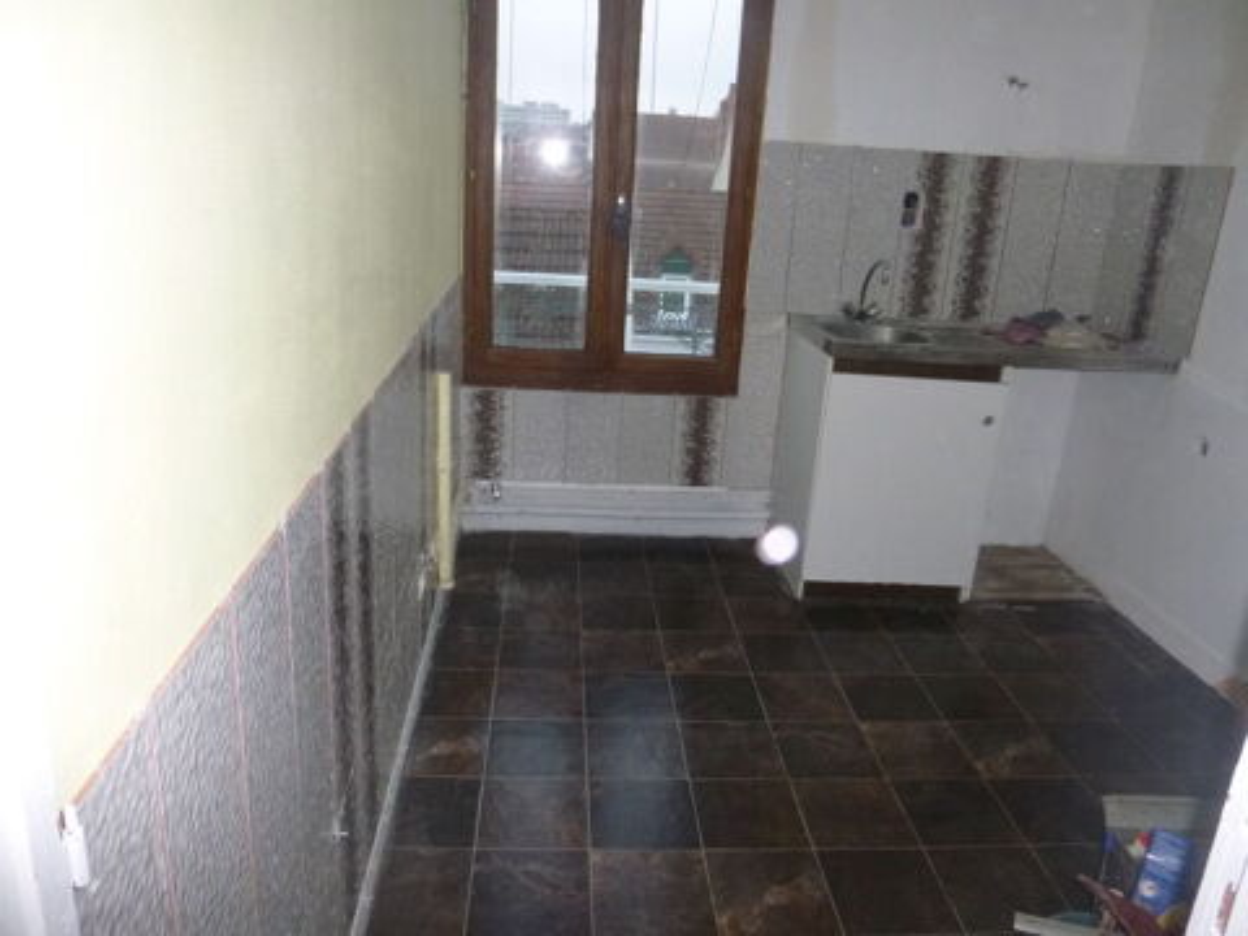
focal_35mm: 25
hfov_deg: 69.4
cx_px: 624
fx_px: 901
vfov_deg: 54.9
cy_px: 468
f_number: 3.1
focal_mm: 4.5
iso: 400
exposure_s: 1/60
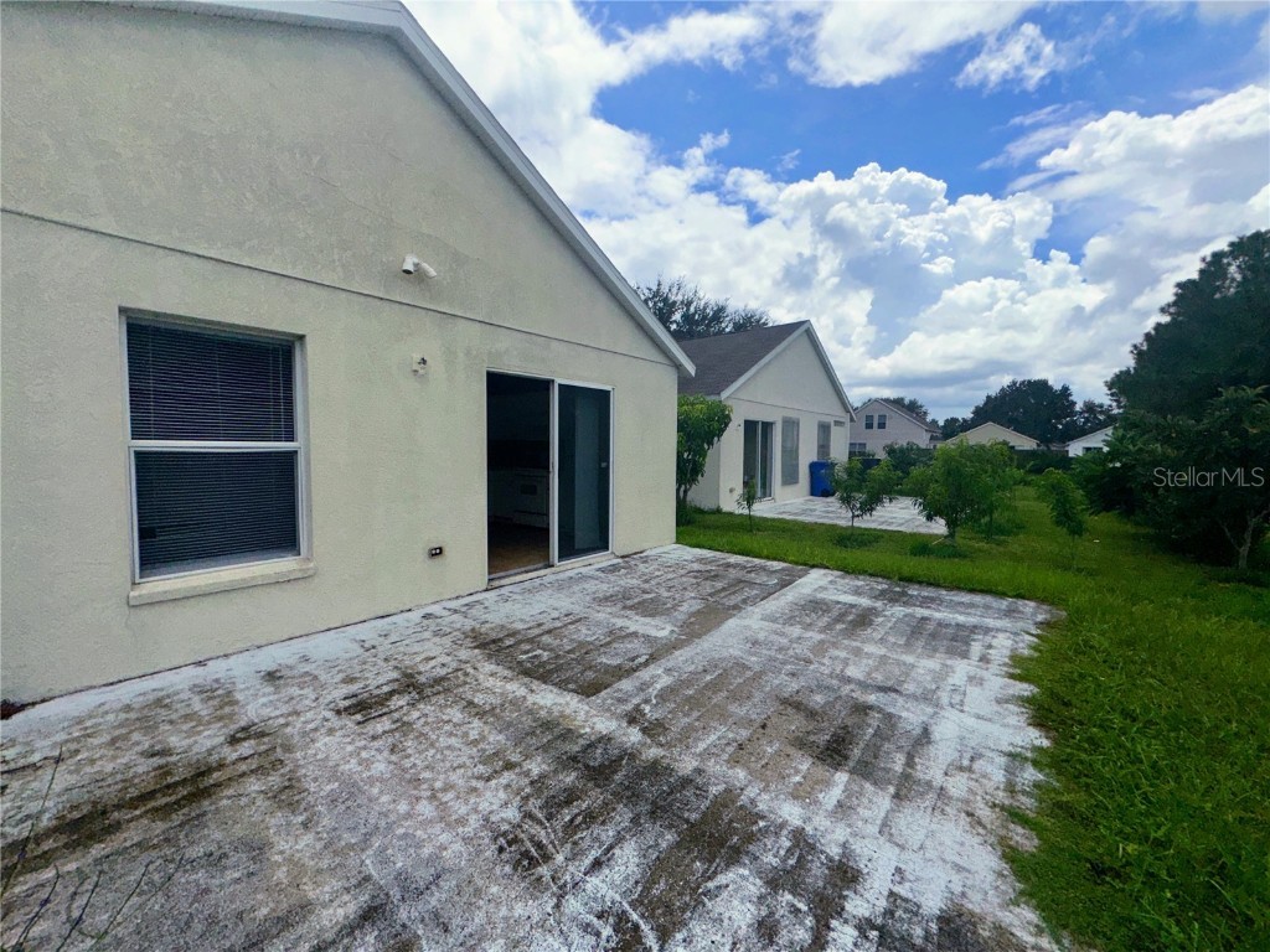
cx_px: 635
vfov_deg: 85.7
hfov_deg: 102.1
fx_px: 514
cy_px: 476
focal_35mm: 14
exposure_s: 1/9009
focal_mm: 2.22
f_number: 2.2
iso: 32
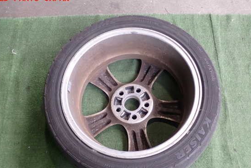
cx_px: 123
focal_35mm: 43
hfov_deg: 45.4
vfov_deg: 31.2
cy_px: 95
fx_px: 300
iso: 200
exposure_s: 1/40
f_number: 2.7
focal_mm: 6.83
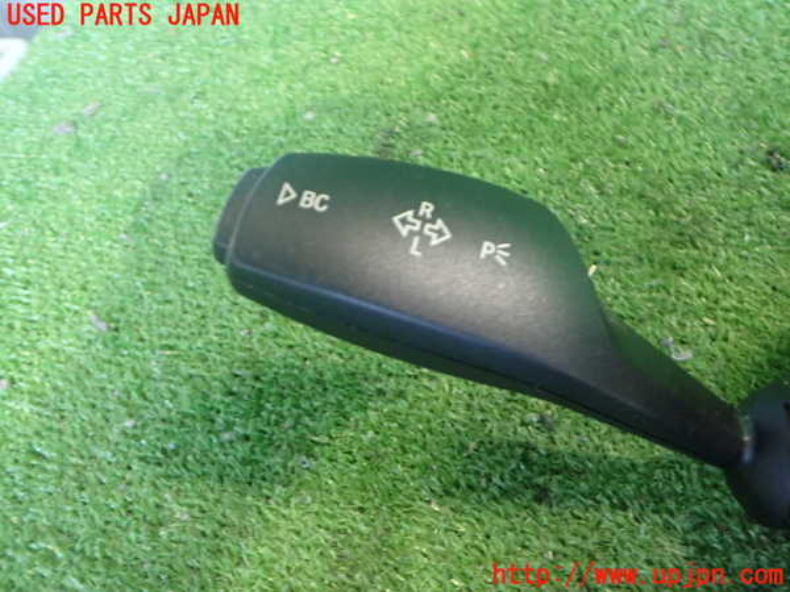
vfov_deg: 46.8
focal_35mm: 30
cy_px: 296
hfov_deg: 60.0
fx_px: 685
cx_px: 395
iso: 640
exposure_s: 1/30
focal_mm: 5.4
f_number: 2.3
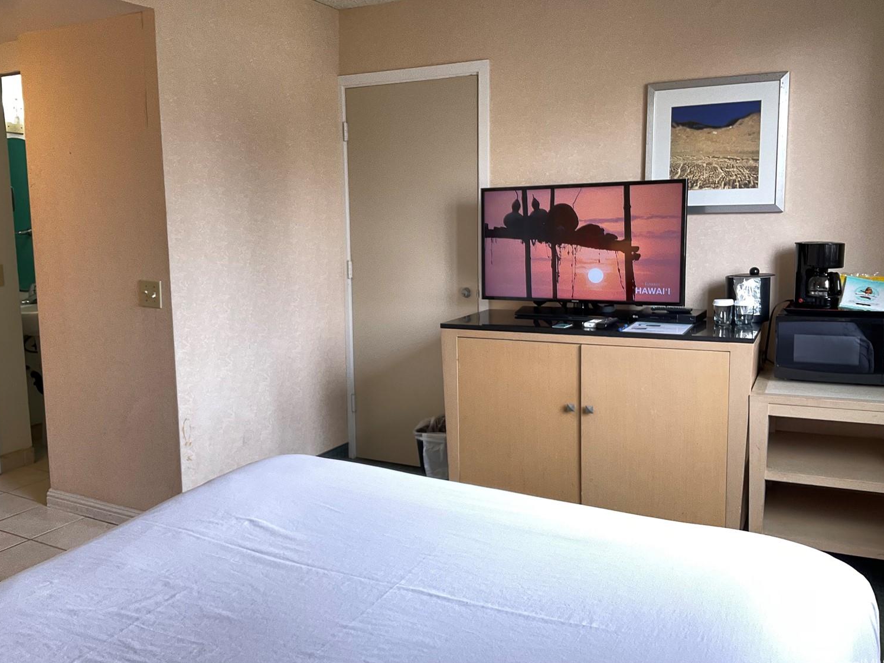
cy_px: 316
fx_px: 792
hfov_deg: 58.3
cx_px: 419
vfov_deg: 45.4
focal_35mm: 31
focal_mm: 3
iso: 125
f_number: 1.8
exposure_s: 1/60
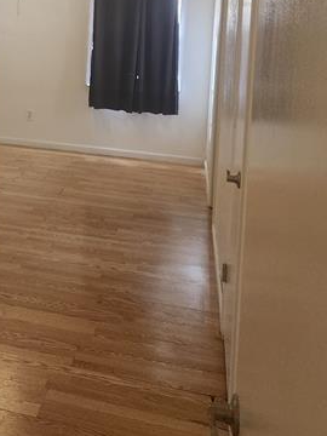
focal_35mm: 49
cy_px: 41
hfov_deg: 28.1
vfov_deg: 36.4
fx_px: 617
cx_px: 7
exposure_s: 1/120
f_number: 1.8
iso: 640
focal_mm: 5.4
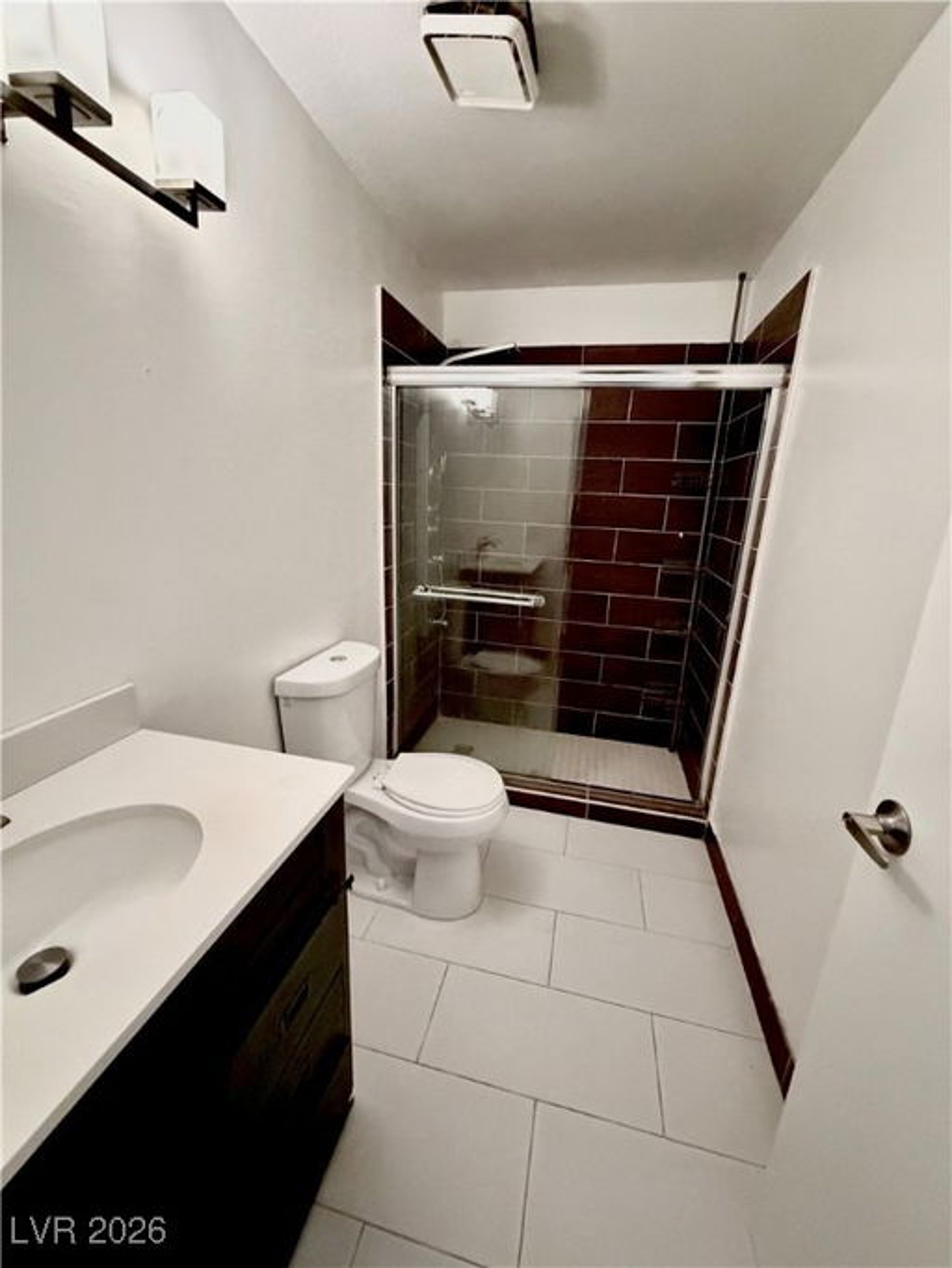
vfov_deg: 102.0
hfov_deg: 85.7
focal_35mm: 14
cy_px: 634
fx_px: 513
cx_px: 476
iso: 1250
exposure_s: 1/60
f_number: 2.2
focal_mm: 2.22
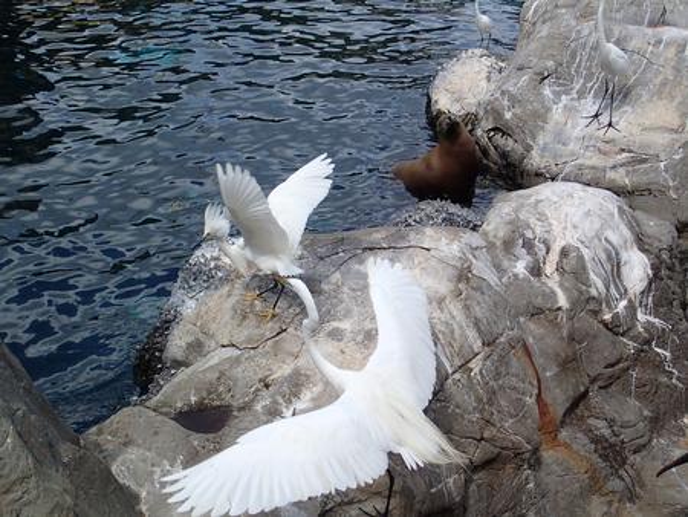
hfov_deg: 46.8
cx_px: 344
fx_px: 795
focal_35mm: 40
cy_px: 258
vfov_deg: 36.0
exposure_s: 1/1250
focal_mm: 7.3
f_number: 4
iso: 200
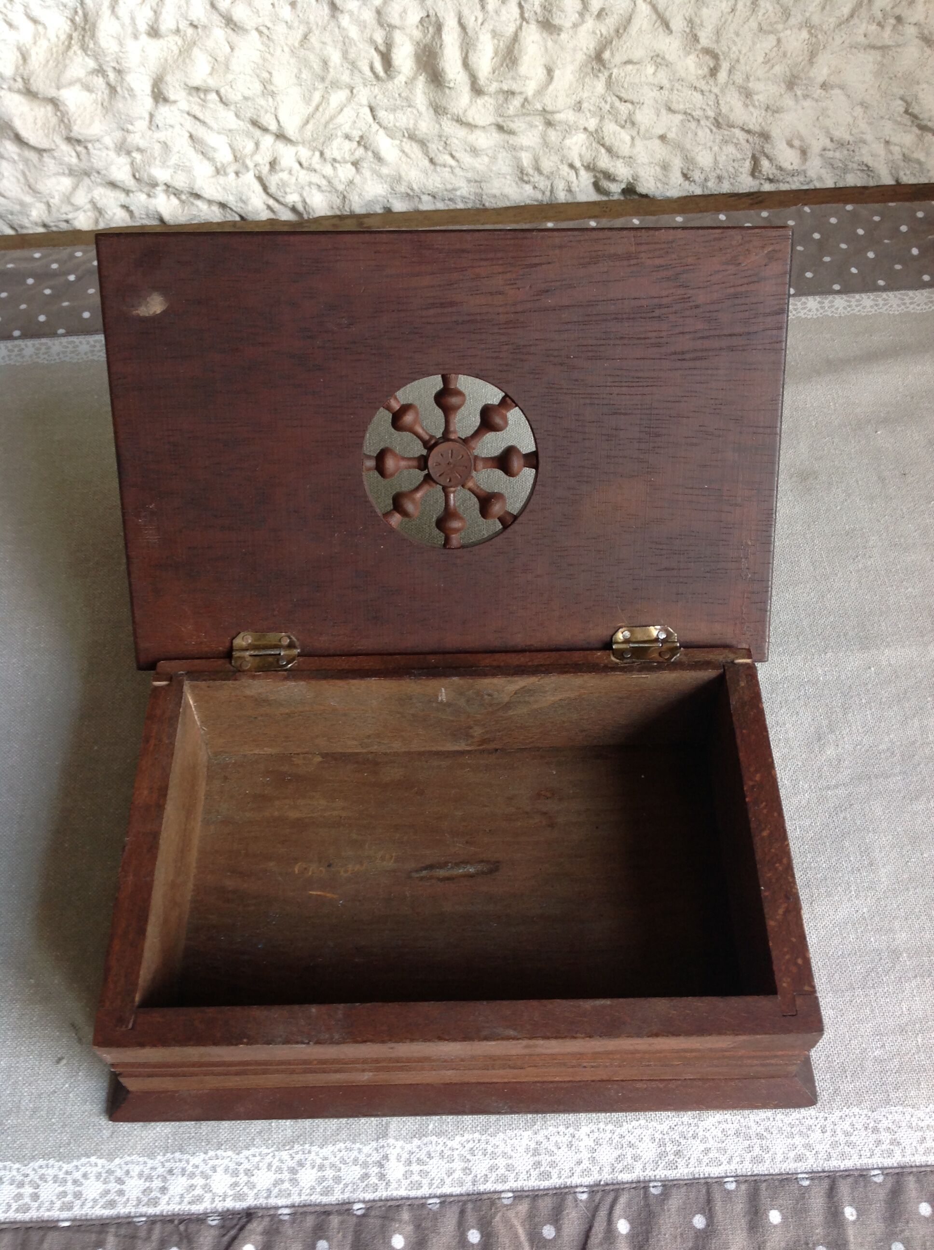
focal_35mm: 35
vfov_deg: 52.7
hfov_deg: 40.6
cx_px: 467
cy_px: 625
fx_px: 1262
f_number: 2.4
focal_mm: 4.28
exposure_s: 1/15
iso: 64
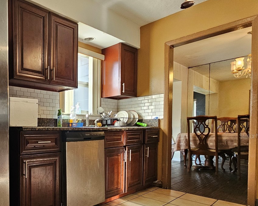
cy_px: 136
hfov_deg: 59.4
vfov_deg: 57.6
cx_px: 24
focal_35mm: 24
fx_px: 183
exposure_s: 1/60
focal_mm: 2.2
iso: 320
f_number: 2.2
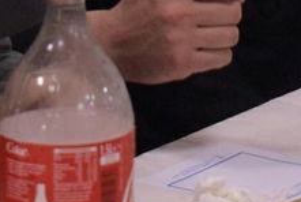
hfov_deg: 6.3
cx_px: 364
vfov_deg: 4.2
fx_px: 2704
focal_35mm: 323
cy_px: -345
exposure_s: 1/160
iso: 2500
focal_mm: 34
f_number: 5.6
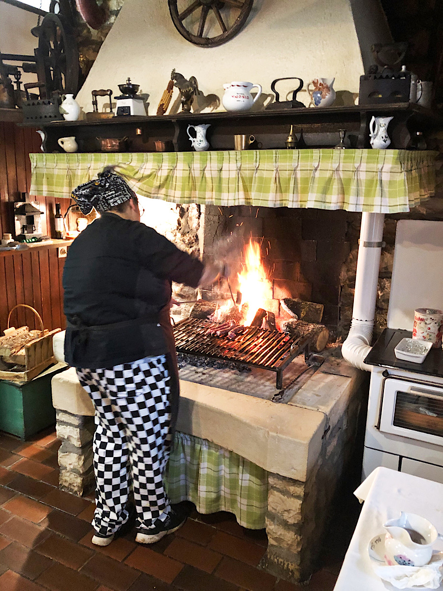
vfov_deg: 63.4
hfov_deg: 49.7
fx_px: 478
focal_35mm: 28
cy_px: 296
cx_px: 222
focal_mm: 3.99
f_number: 1.8
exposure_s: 1/33
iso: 640
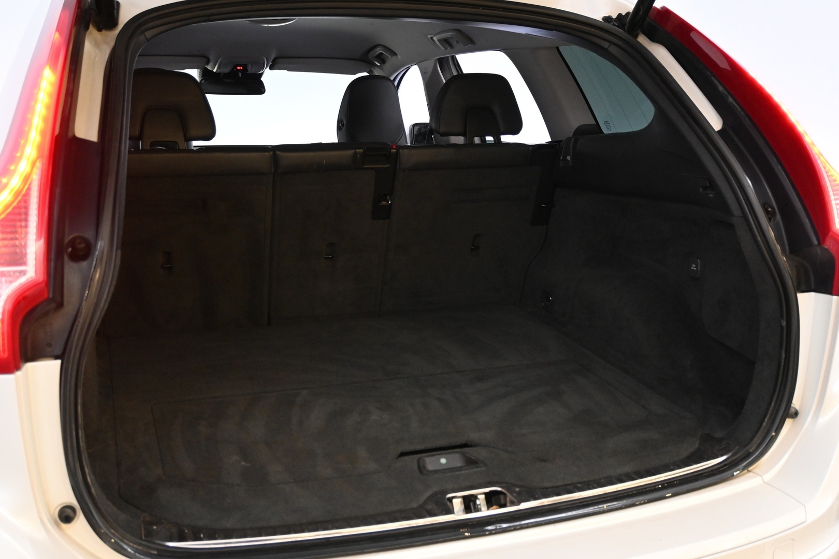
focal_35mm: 38
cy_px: 280
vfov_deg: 35.5
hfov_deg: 51.3
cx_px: 420
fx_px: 874
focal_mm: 25
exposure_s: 1/40
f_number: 4.2
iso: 2500
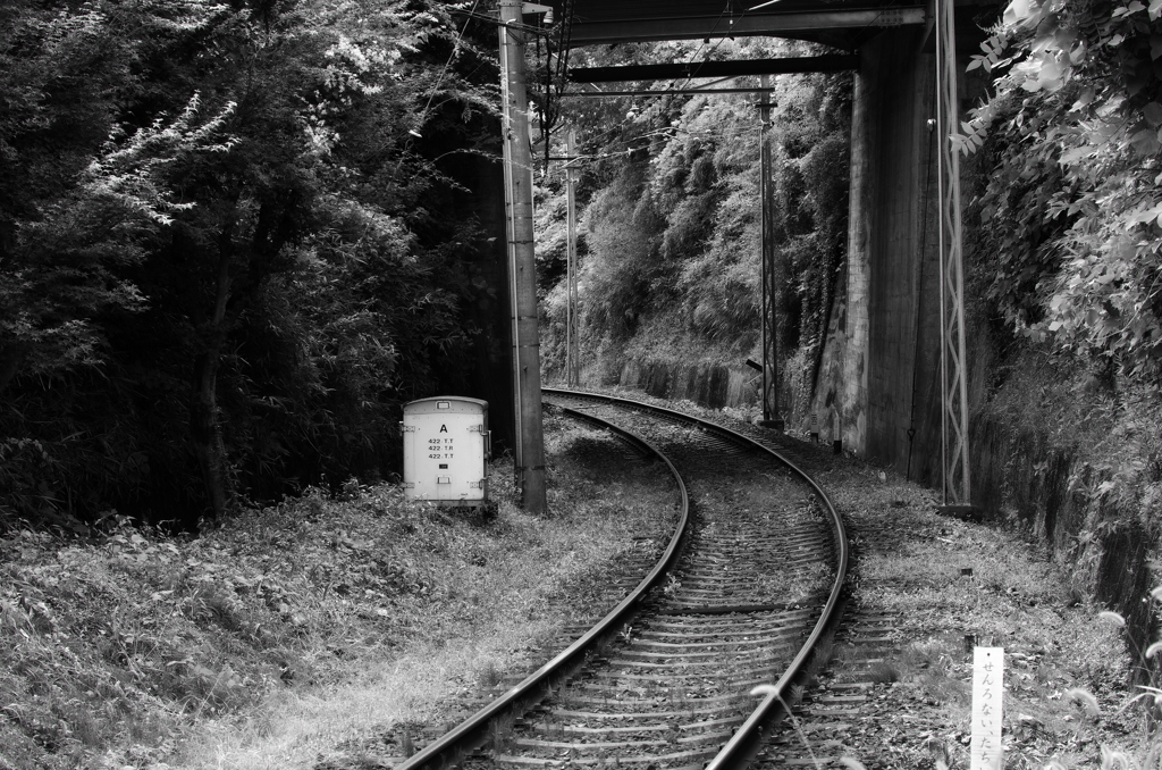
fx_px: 3382
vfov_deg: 13.0
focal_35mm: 105
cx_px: 581
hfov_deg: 19.5
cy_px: 385
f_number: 6.3
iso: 200
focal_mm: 70
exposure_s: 1/125
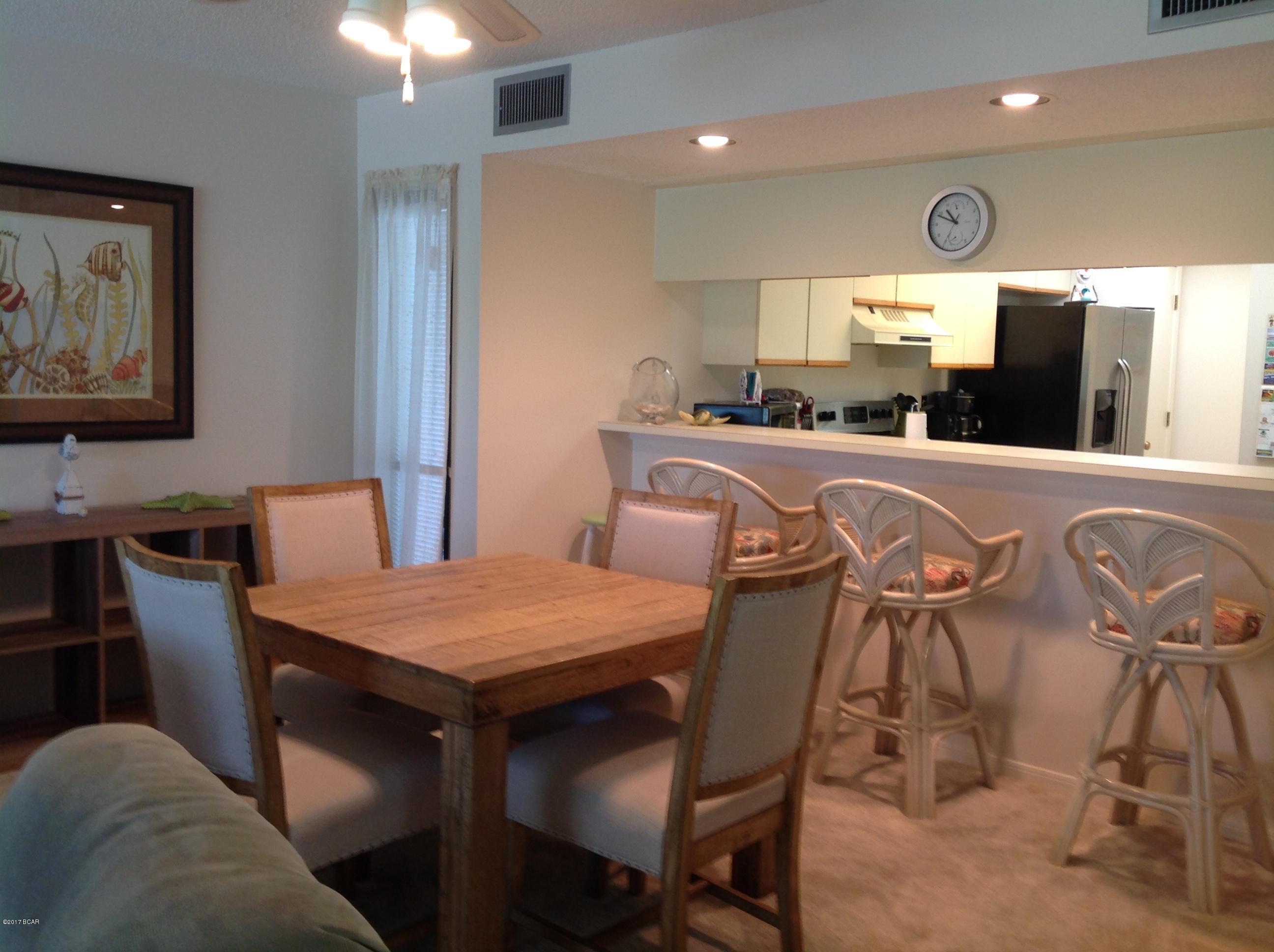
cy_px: 476
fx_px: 1286
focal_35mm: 35
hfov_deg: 52.7
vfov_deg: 40.6
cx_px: 637
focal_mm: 4.28
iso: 64
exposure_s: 1/15
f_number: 2.4
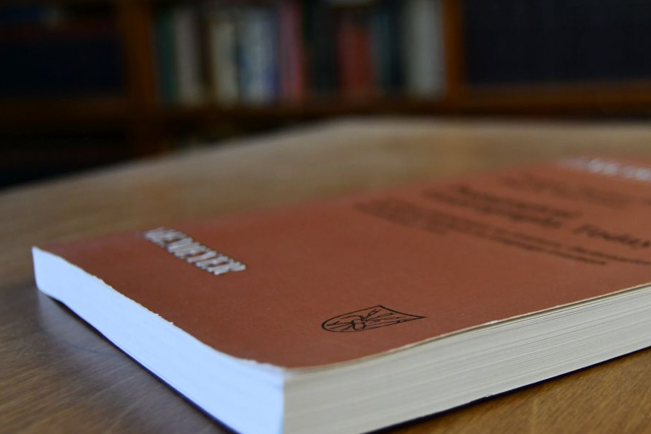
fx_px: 1013
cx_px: 486
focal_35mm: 56
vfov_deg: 24.2
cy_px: 212
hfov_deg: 34.9
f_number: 3.8
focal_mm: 24
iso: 900
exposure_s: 1/125
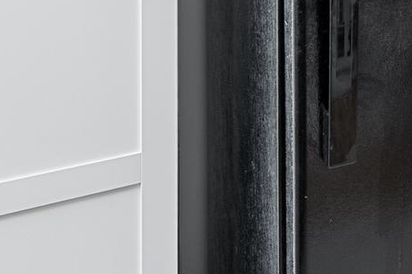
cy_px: -169
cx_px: 768
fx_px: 835
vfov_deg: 16.5
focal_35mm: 73
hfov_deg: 19.5
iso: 400
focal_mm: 16
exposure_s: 1/1.67
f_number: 8
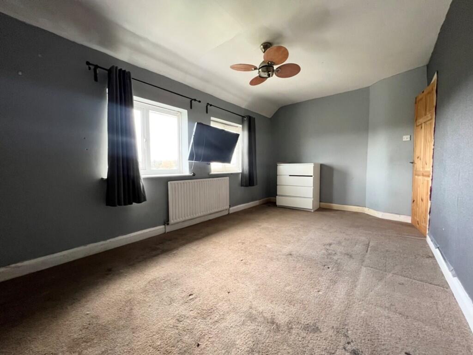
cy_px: 178
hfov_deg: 106.2
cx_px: 236
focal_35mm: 13
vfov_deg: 90.0
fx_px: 178
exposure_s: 1/67
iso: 250
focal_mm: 1.57
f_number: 1.8
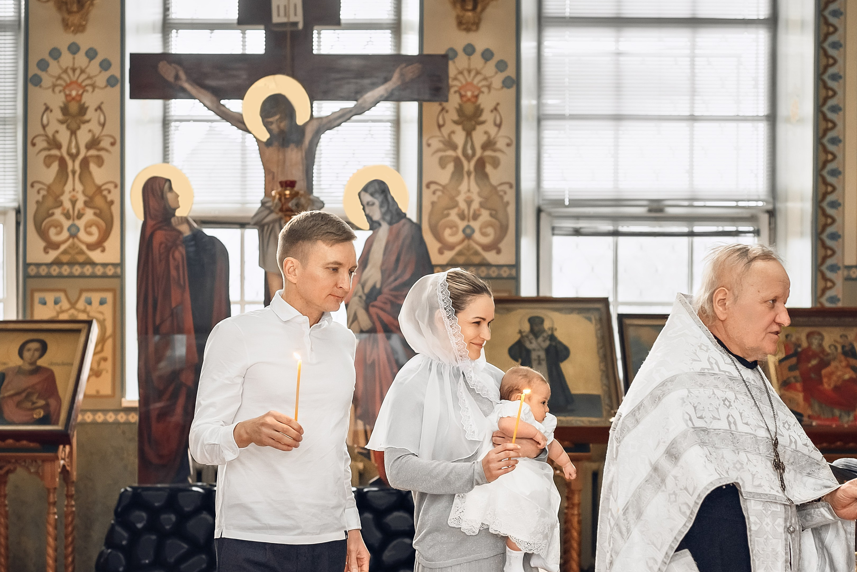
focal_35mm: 57
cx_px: 500
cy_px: 341
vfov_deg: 23.7
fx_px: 1357
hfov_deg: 35.0
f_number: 2.8
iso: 800
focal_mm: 45
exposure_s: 1/250
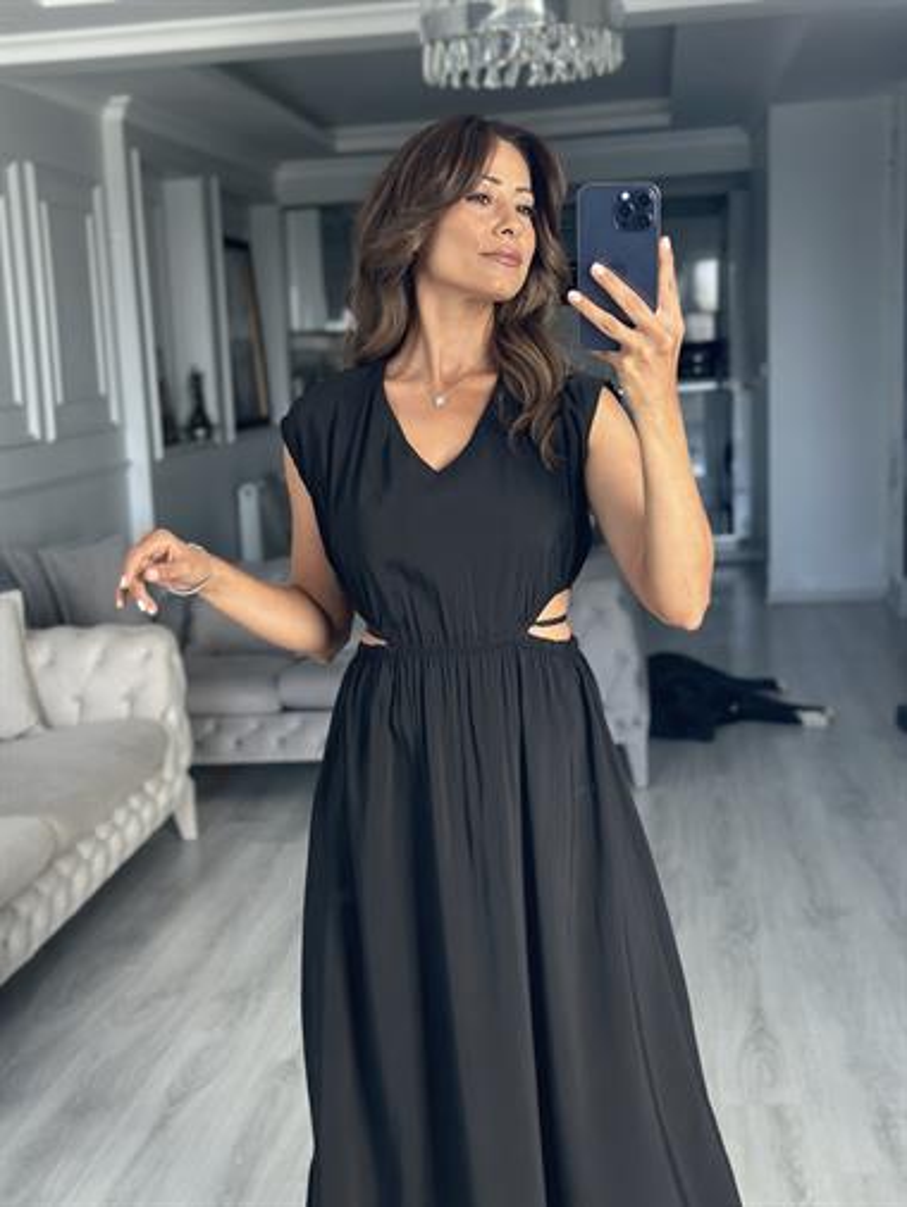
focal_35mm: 48
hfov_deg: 30.3
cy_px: 604
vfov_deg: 39.6
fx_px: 1676
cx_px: 454
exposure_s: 1/121
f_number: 1.78
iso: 100
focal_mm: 6.86
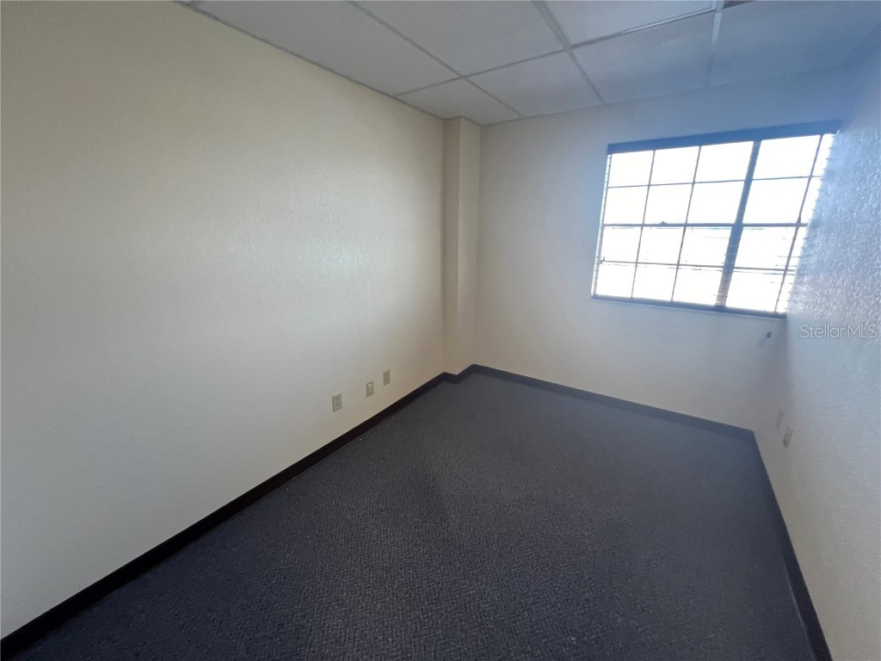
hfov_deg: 106.2
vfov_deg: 89.9
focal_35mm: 13
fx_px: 331
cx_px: 440
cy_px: 330
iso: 160
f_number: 1.8
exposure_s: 1/120
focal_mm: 1.57
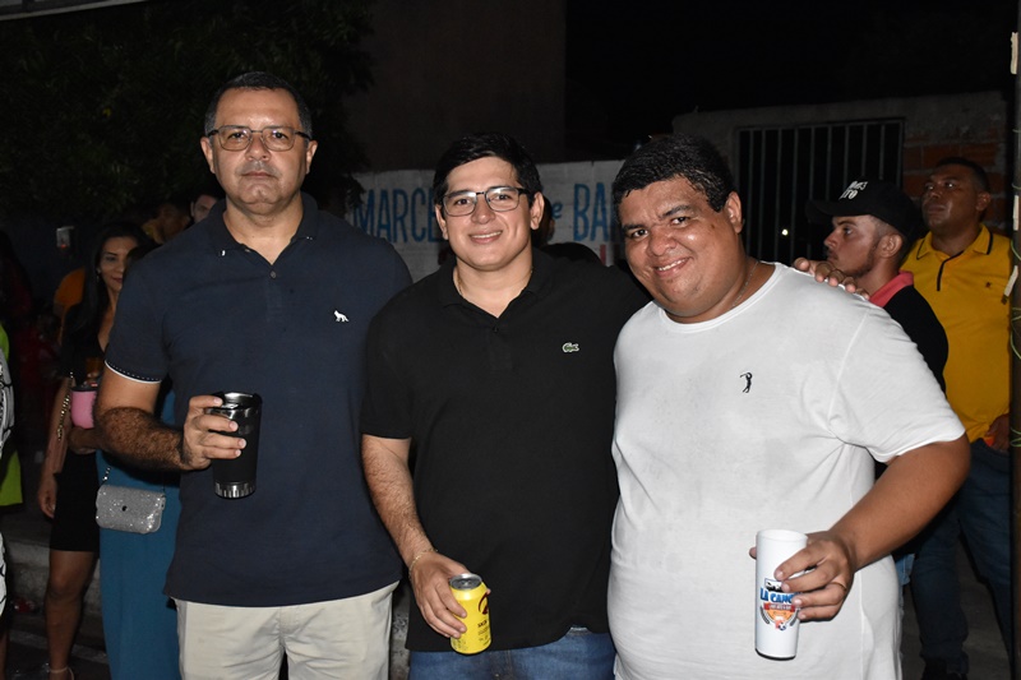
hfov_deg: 49.6
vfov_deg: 34.2
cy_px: 340
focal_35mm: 39
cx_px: 510
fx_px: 1106
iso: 3200
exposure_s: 1/100
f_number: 4.5
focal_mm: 26
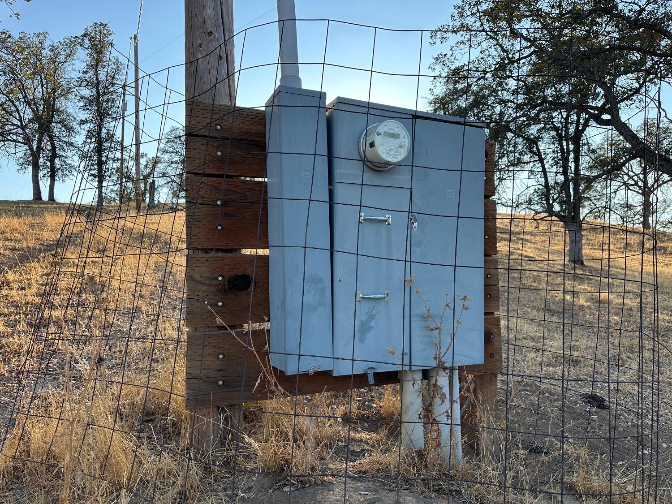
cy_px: 252
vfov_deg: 56.8
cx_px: 336
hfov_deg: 71.6
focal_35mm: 24
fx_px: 466
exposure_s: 1/1009
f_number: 1.78
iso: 80
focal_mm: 6.86
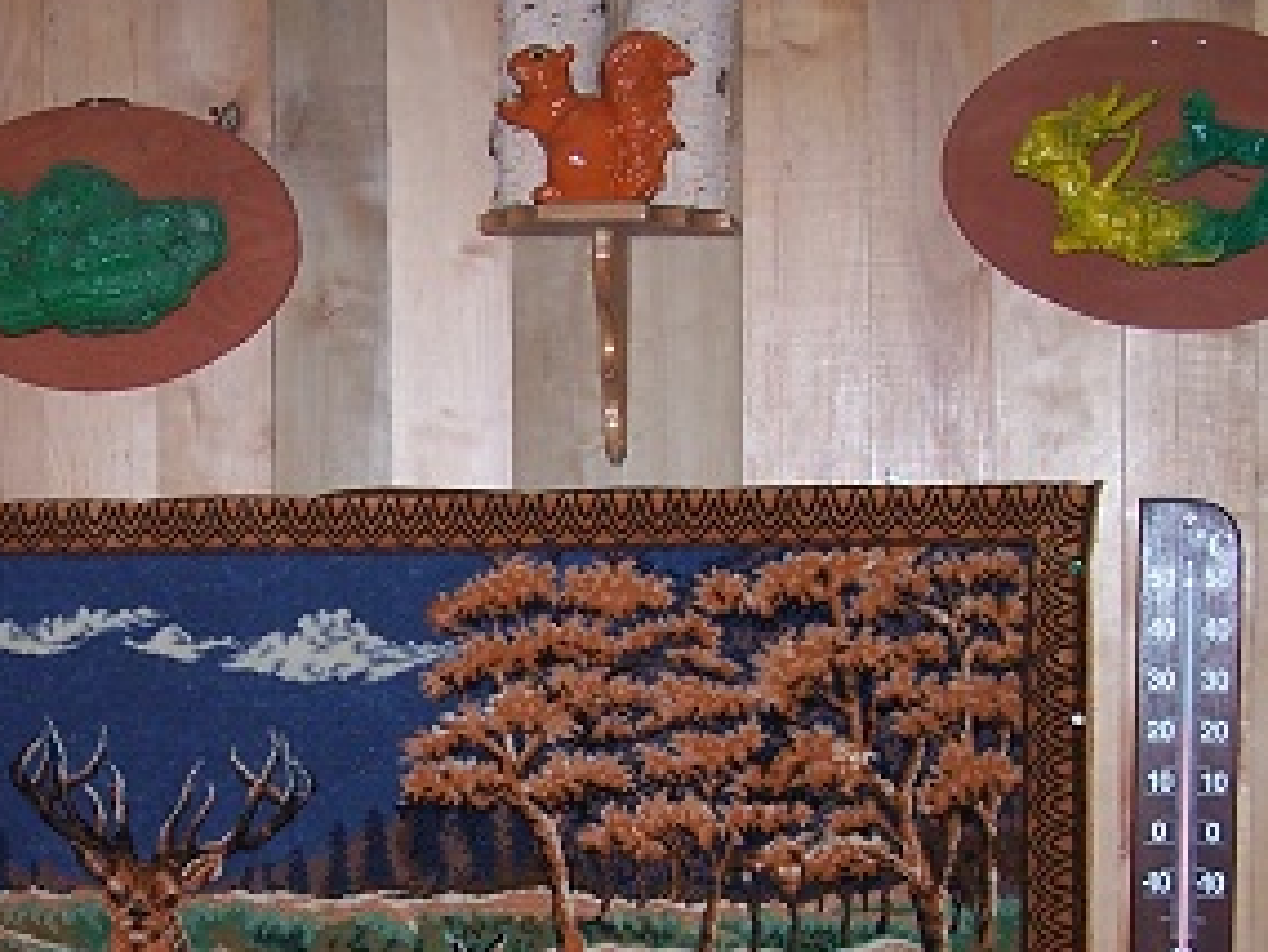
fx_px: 2932
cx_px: 334
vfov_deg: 18.2
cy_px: 792
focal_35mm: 80
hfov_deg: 24.2
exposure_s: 1/60
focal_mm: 6.3
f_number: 2.8
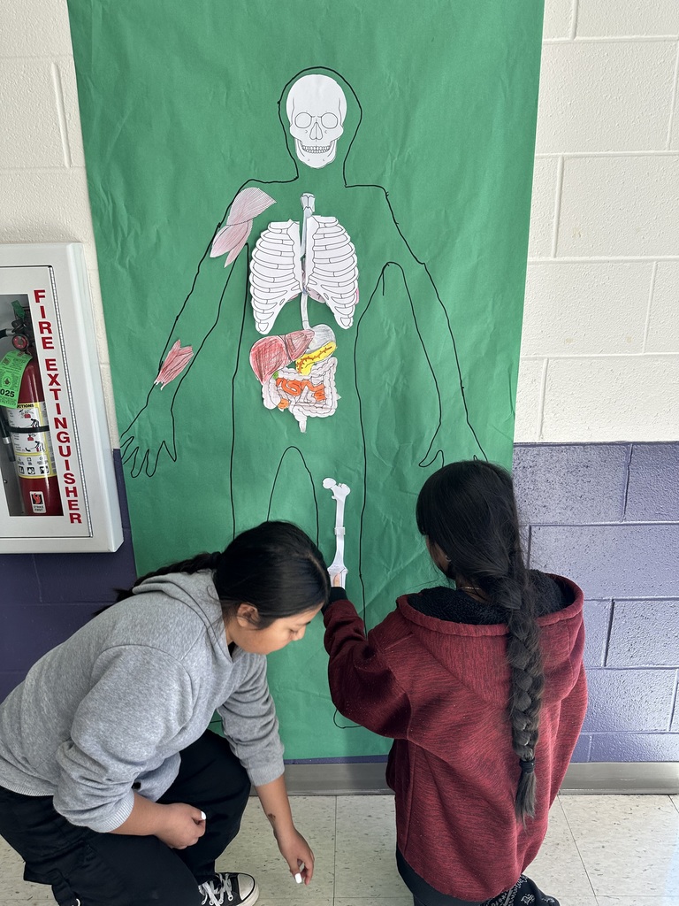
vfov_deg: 71.6
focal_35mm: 24
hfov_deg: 56.8
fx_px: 628
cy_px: 453
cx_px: 340
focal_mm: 6.86
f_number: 1.78
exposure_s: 1/314
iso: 80
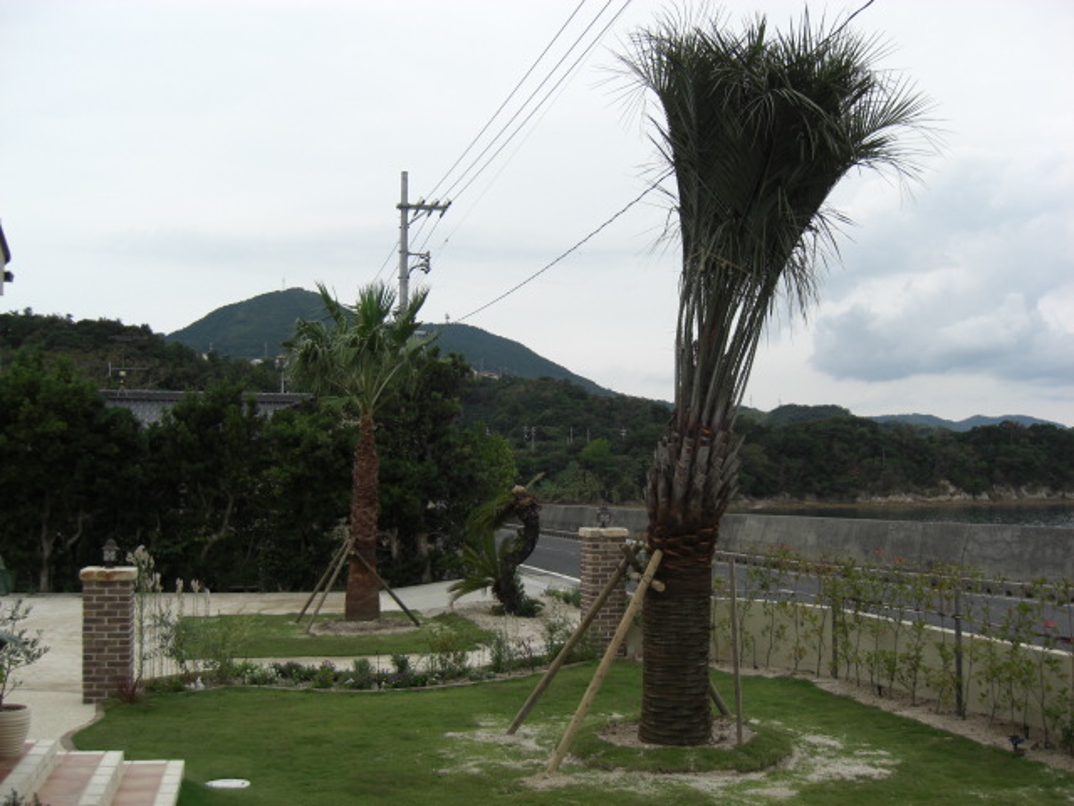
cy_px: 403
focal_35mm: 38
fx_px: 1179
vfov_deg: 37.7
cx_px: 537
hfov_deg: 49.0
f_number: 2.8
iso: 80
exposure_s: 1/320
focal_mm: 7.9
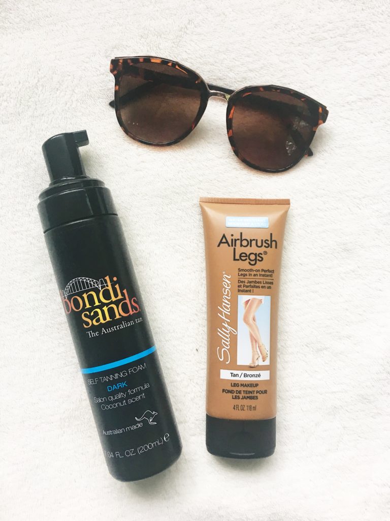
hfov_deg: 48.2
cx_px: 195
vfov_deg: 61.7
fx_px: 436
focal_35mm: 29
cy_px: 260
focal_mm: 4.15
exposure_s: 1/30
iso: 32
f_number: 2.2
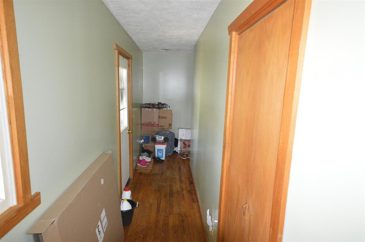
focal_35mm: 21
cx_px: 182
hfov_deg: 81.3
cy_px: 121
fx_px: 213
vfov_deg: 59.4
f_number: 4.8
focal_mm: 14
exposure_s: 1/60
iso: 2200
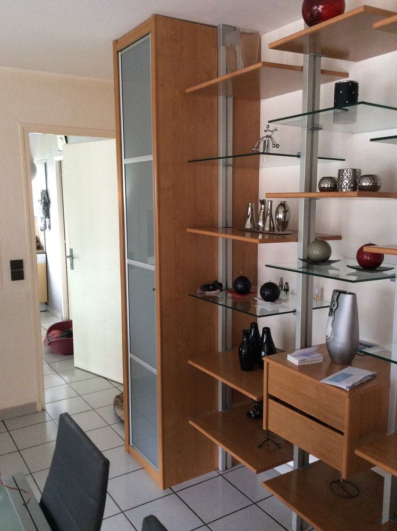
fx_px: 491
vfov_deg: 56.9
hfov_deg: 44.1
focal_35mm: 32
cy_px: 266
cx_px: 198
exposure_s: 1/25
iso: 160
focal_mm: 3.3
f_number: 2.4
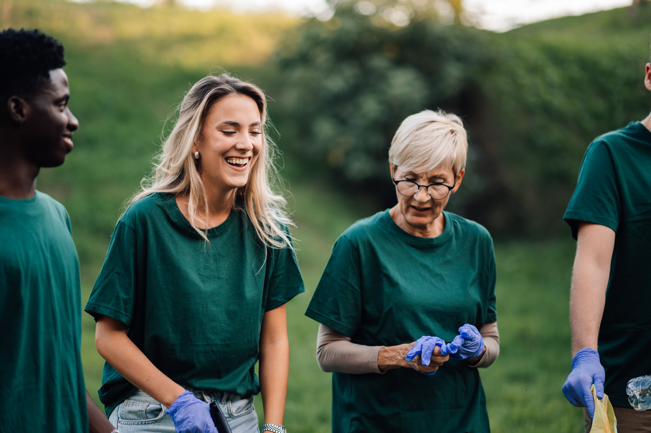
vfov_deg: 16.1
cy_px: 216
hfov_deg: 23.9
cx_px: 326
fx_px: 1536
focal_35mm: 85
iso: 400
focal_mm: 85
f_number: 1.8
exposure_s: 1/1250
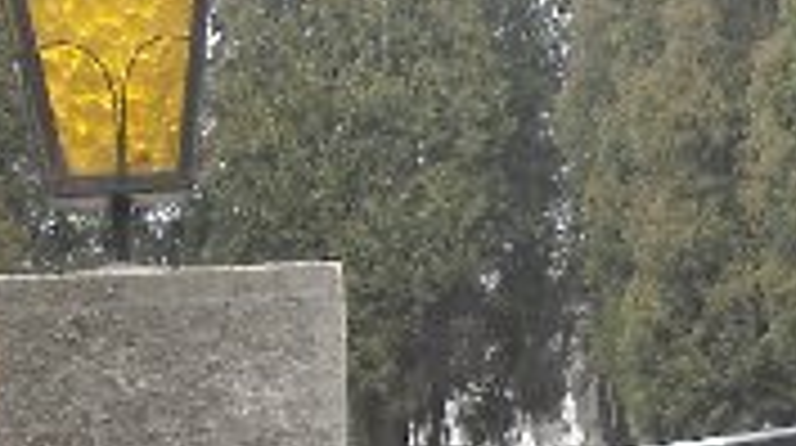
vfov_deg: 8.6
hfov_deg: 15.3
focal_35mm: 138
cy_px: 599
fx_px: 2909
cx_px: 800
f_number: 2.8
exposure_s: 1/54
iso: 64
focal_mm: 5.7
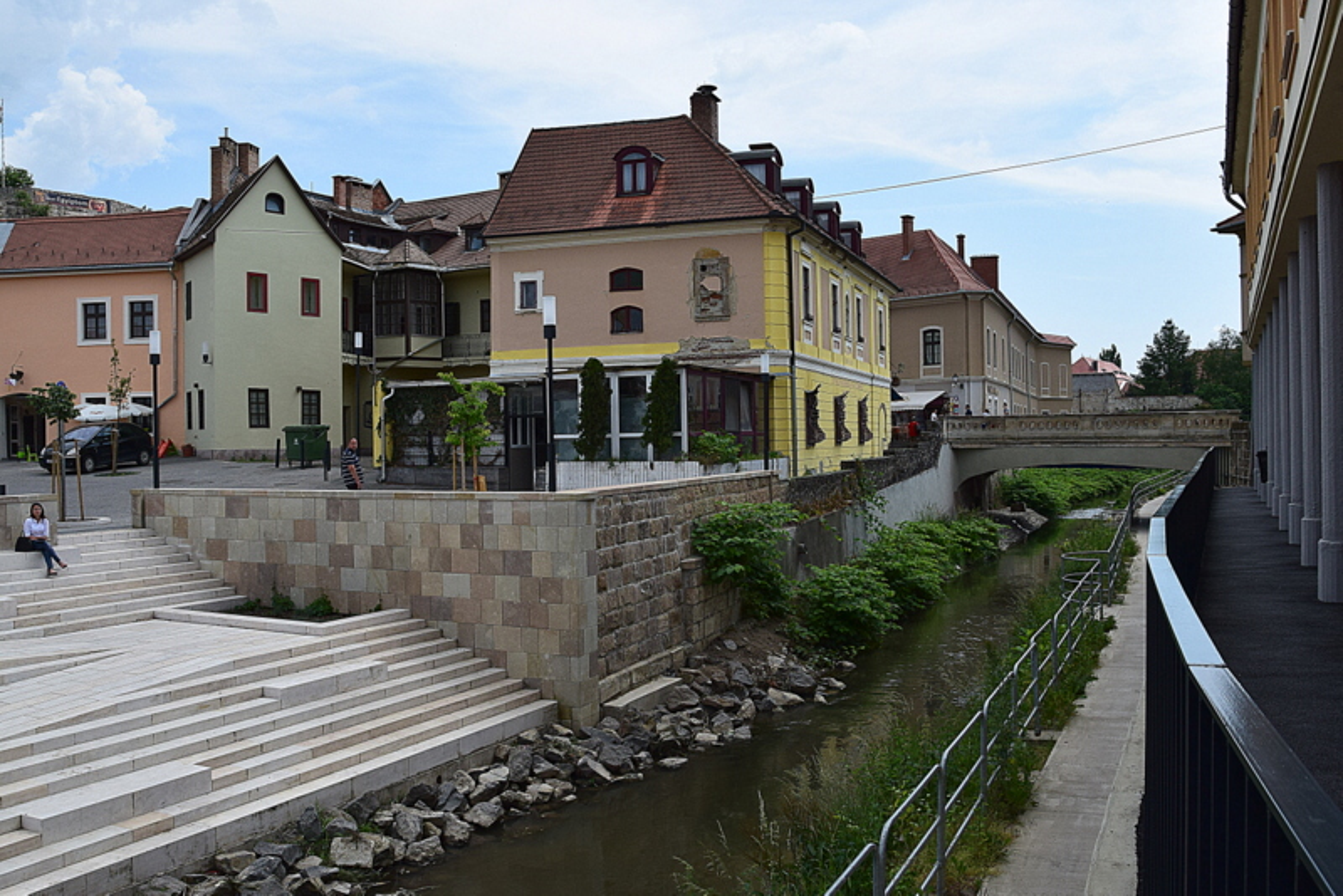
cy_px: 448
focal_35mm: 27
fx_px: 1008
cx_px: 672
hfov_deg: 67.4
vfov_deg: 48.0
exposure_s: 1/500
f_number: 11
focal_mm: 18
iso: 400
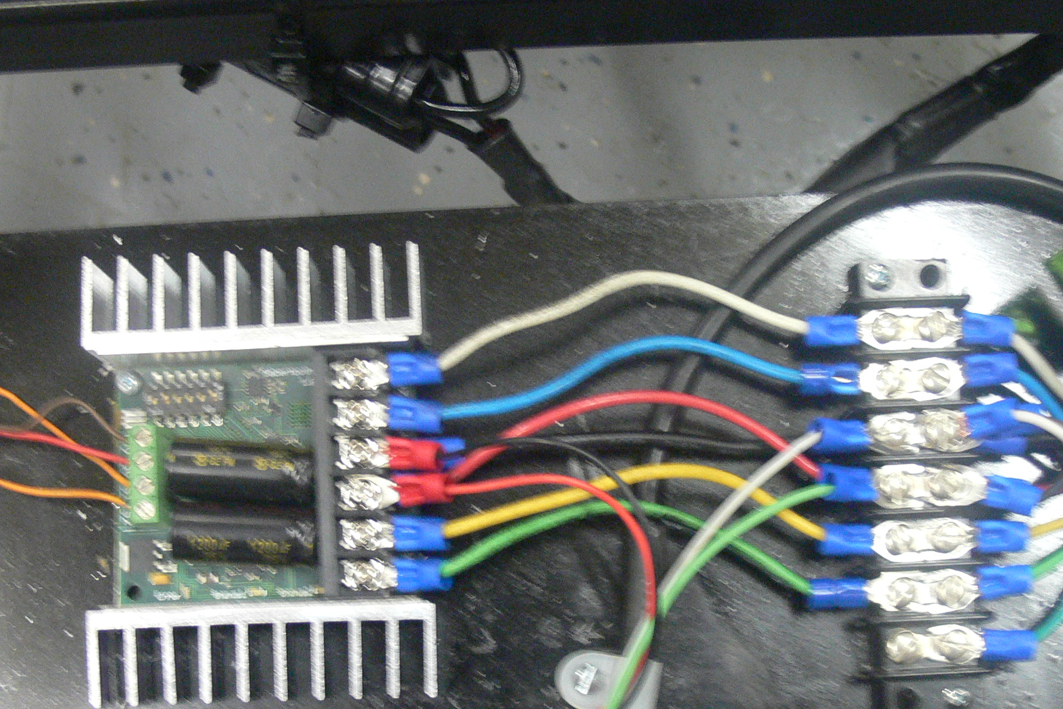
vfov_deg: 20.9
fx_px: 1919
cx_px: 570
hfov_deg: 30.9
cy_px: 468
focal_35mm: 65
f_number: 2.8
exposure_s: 1/10
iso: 200
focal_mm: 7.4
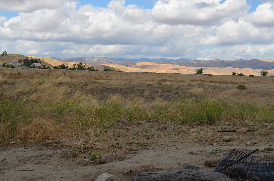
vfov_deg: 31.8
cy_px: 90
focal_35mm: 42
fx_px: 319
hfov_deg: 46.5
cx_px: 137
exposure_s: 1/320
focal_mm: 28
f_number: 8
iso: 100
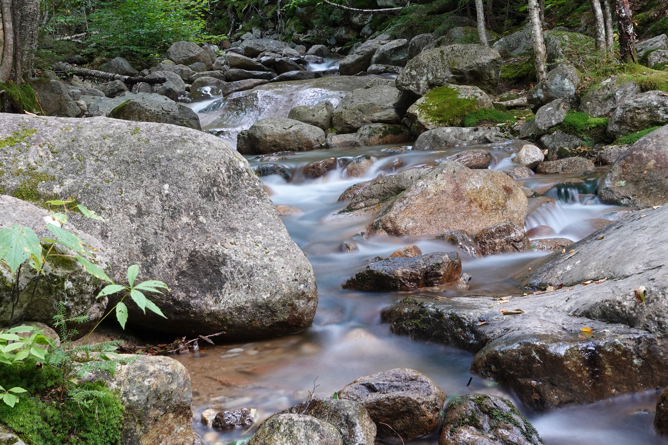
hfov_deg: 36.2
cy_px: 188
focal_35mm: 55
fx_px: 1020
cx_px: 346
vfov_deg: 24.6
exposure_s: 8
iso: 125
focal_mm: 15.52
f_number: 7.1
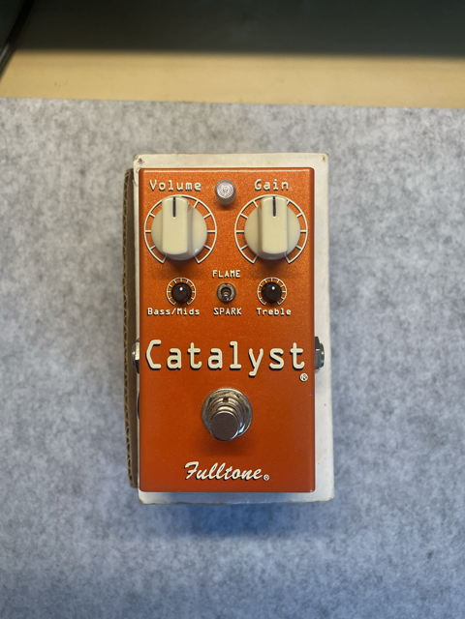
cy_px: 310
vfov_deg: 67.3
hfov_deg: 53.1
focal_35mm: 26
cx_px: 232
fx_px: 466
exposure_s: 1/121
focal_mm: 4.2
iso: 100
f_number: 1.6
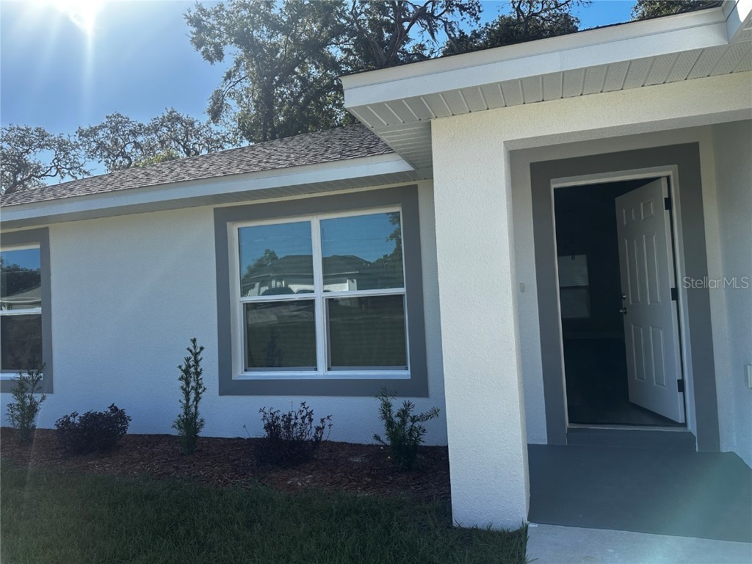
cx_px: 376
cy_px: 282
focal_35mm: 24
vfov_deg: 56.8
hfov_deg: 71.6
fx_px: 521
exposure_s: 1/2525
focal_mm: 6.86
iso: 80
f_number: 1.78
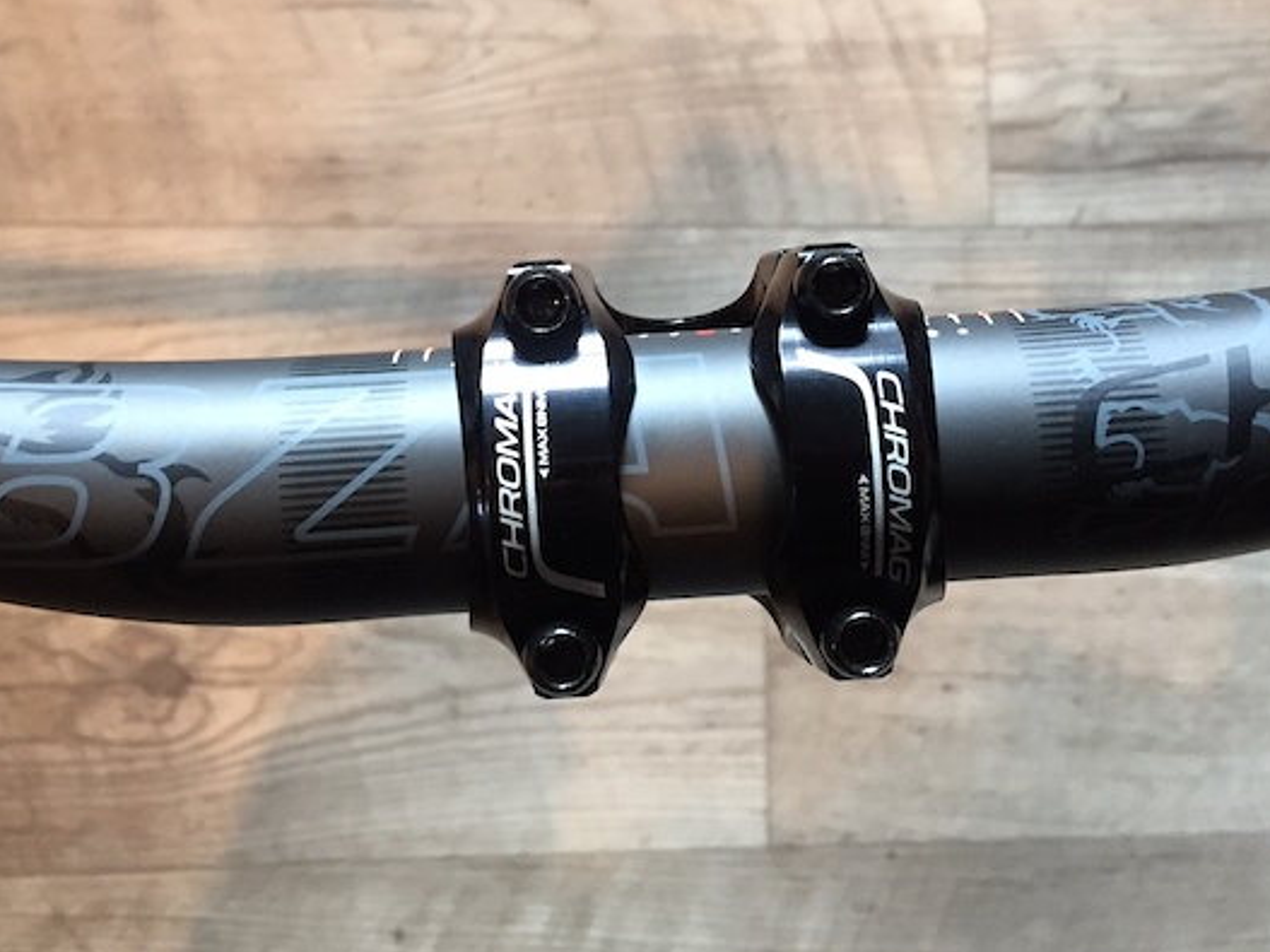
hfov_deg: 42.9
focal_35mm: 44
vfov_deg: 32.5
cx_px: 610
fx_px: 1614
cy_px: 299
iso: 125
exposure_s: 1/30
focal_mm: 4.15
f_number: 2.2
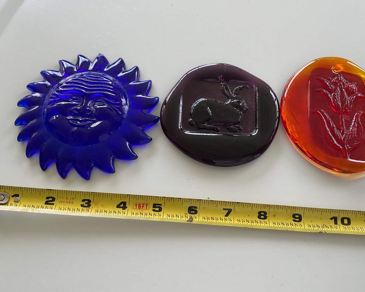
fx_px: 335
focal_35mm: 31
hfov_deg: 57.1
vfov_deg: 47.1
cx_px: 198
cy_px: 145
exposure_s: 1/120
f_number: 1.8
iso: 32
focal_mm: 3
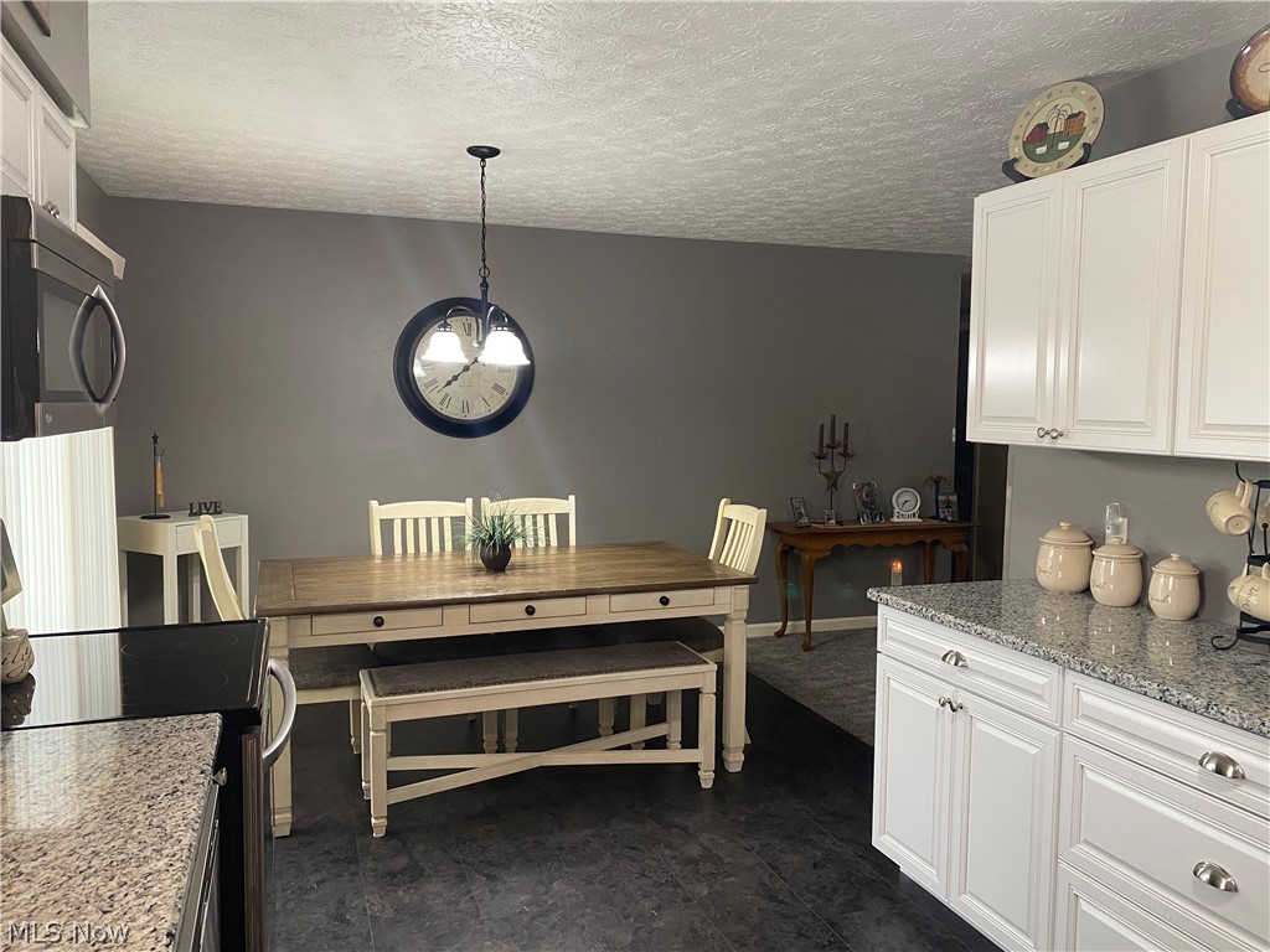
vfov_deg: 53.1
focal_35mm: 26
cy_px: 476
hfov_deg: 67.3
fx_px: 954
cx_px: 635
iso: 160
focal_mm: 4.25
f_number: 1.8
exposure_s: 1/60
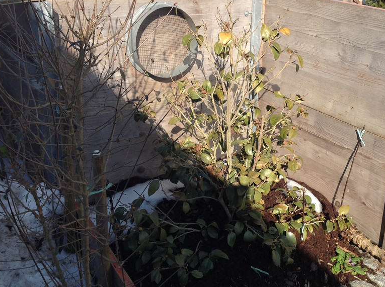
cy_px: 142
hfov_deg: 38.6
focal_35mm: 49
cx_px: 248
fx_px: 544
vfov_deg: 29.6
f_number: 2.4
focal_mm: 4.28
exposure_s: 1/975
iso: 50
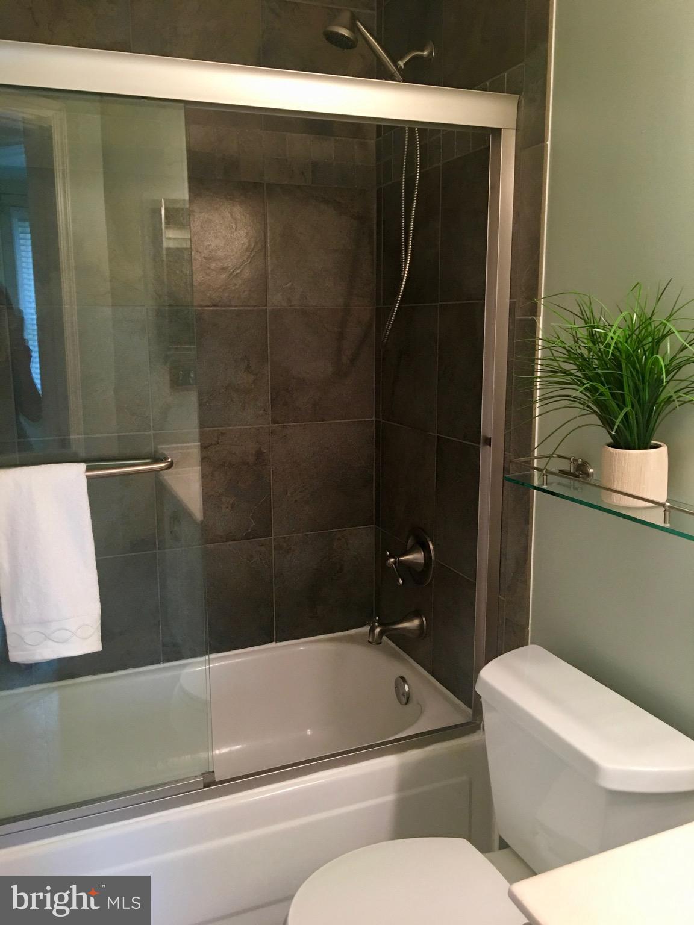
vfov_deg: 61.7
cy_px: 462
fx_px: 775
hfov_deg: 48.2
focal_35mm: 29
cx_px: 347
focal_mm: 4.15
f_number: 2.2
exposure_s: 1/15
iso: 64
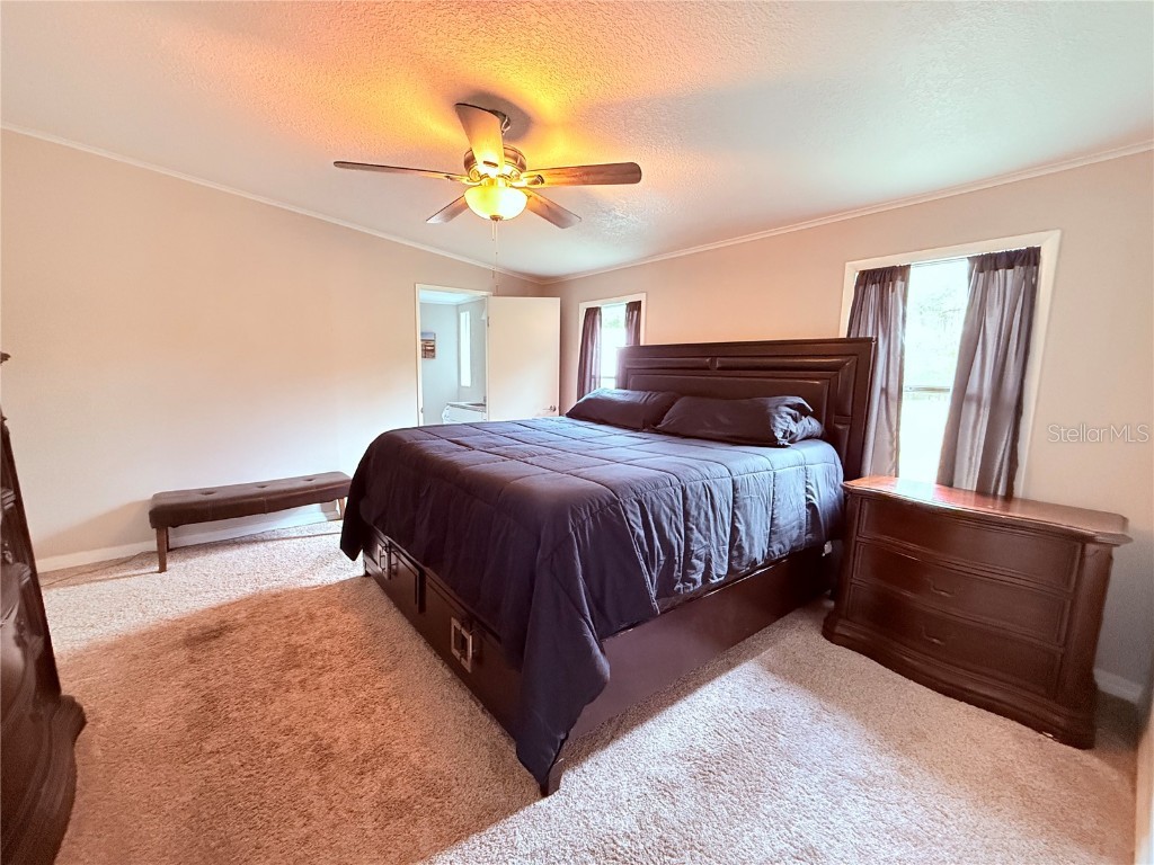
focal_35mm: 14
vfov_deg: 85.7
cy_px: 432
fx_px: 467
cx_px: 577
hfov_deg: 102.1
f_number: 2.2
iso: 800
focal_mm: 2.22
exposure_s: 1/60
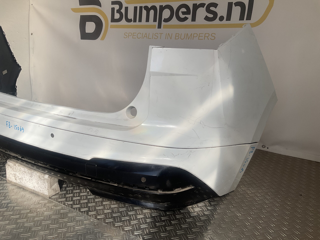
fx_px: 268
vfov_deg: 48.2
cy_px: 120
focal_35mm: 29
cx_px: 160
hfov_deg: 61.7
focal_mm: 3
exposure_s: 1/1412
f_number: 1.8
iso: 16
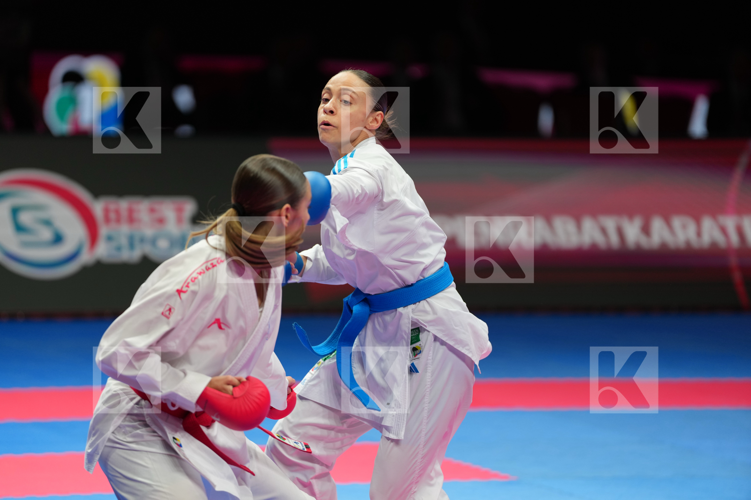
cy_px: 250
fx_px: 4171
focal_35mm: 200
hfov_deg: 10.3
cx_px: 376
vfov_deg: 6.9
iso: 640
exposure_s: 1/1000
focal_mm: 200
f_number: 2.8
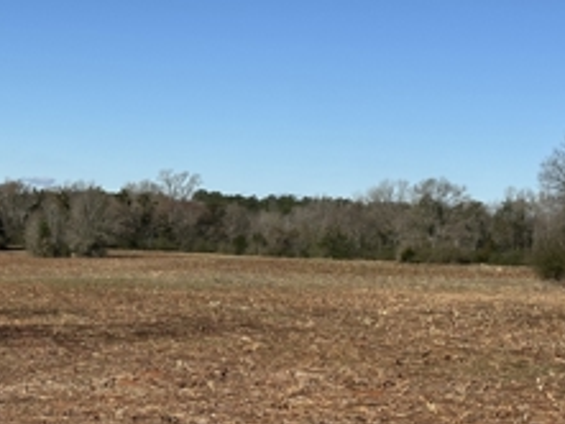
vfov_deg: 17.0
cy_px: 202
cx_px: 143
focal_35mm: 87
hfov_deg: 22.3
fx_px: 1421
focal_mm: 6.86
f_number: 1.78
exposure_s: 1/5556
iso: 64
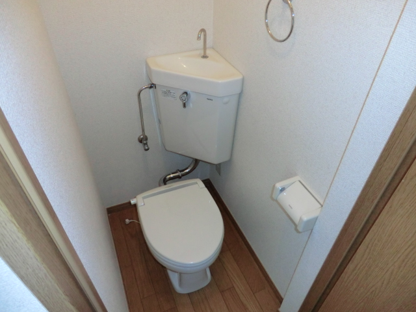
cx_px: 208
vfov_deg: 56.8
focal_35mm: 24
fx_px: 288
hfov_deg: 71.6
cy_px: 156
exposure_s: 1/60
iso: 400
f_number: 3.2
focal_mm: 4.3
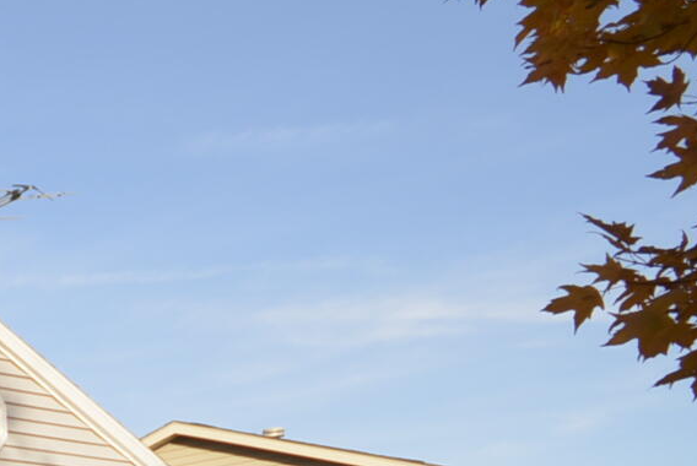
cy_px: 780
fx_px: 1531
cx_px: -1074
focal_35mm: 79
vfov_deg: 15.4
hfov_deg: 14.1
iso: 100
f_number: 7.1
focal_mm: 10
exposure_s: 1/200
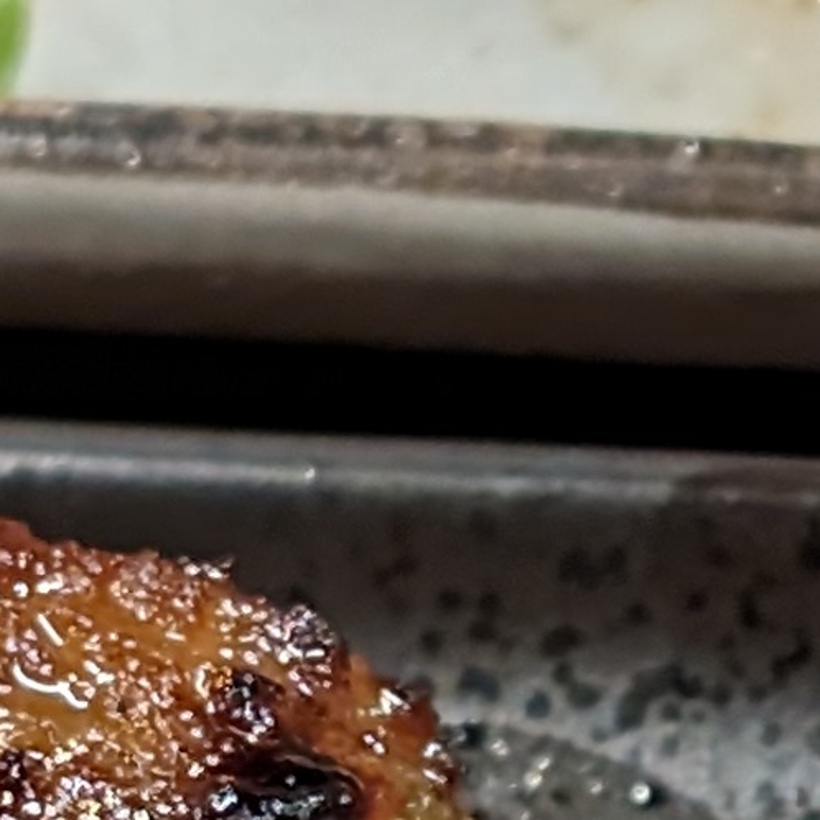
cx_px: 703
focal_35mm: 355
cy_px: 1214
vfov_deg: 4.9
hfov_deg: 4.9
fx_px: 9514
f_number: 1.68
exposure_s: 1/30
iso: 168
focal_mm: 6.9
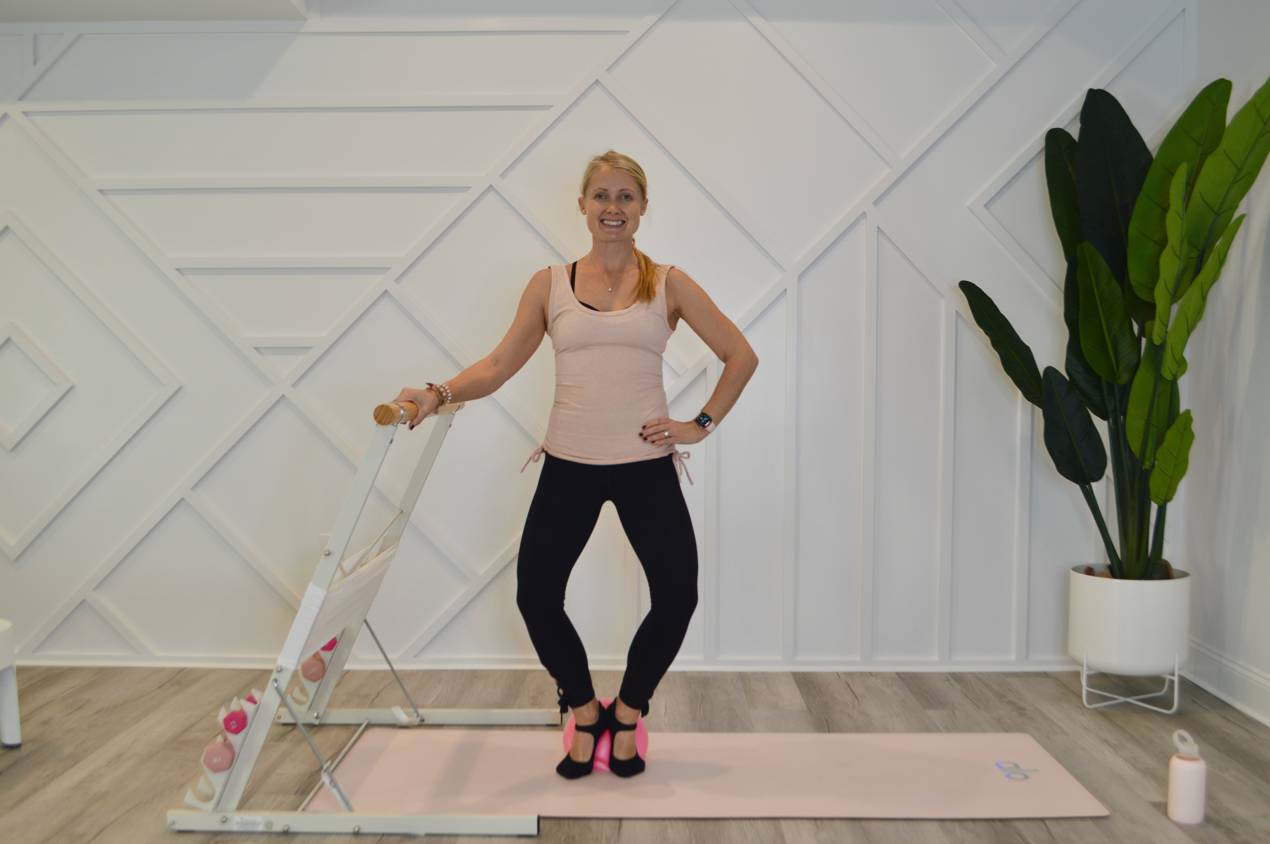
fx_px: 1163
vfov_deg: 39.9
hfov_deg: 57.3
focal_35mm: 33
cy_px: 422
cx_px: 635
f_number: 5
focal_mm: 22
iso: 100
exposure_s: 1/15
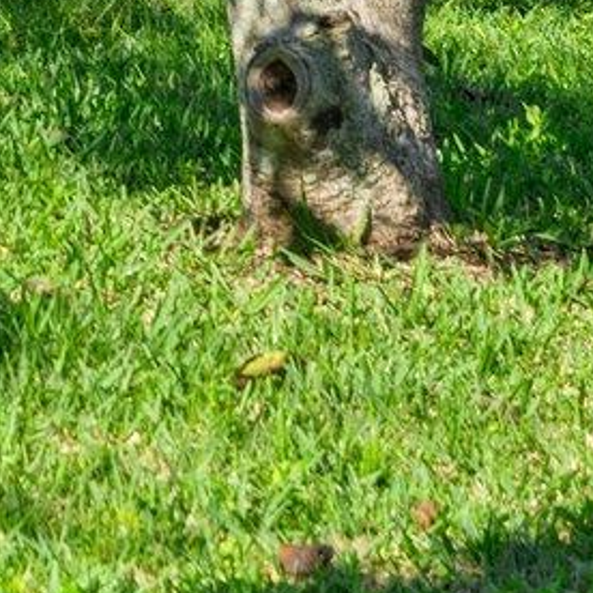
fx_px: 4400
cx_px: -930
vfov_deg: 7.4
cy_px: -626
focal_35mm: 227
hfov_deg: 7.2
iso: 500
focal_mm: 24
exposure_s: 1/500
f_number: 5
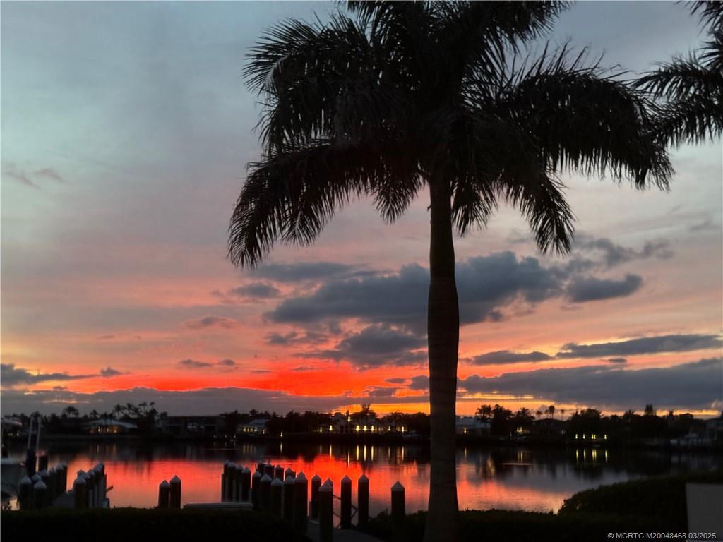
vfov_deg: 30.3
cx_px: 362
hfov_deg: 39.7
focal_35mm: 48
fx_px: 1003
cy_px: 271
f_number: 1.78
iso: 800
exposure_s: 1/29
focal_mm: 6.76
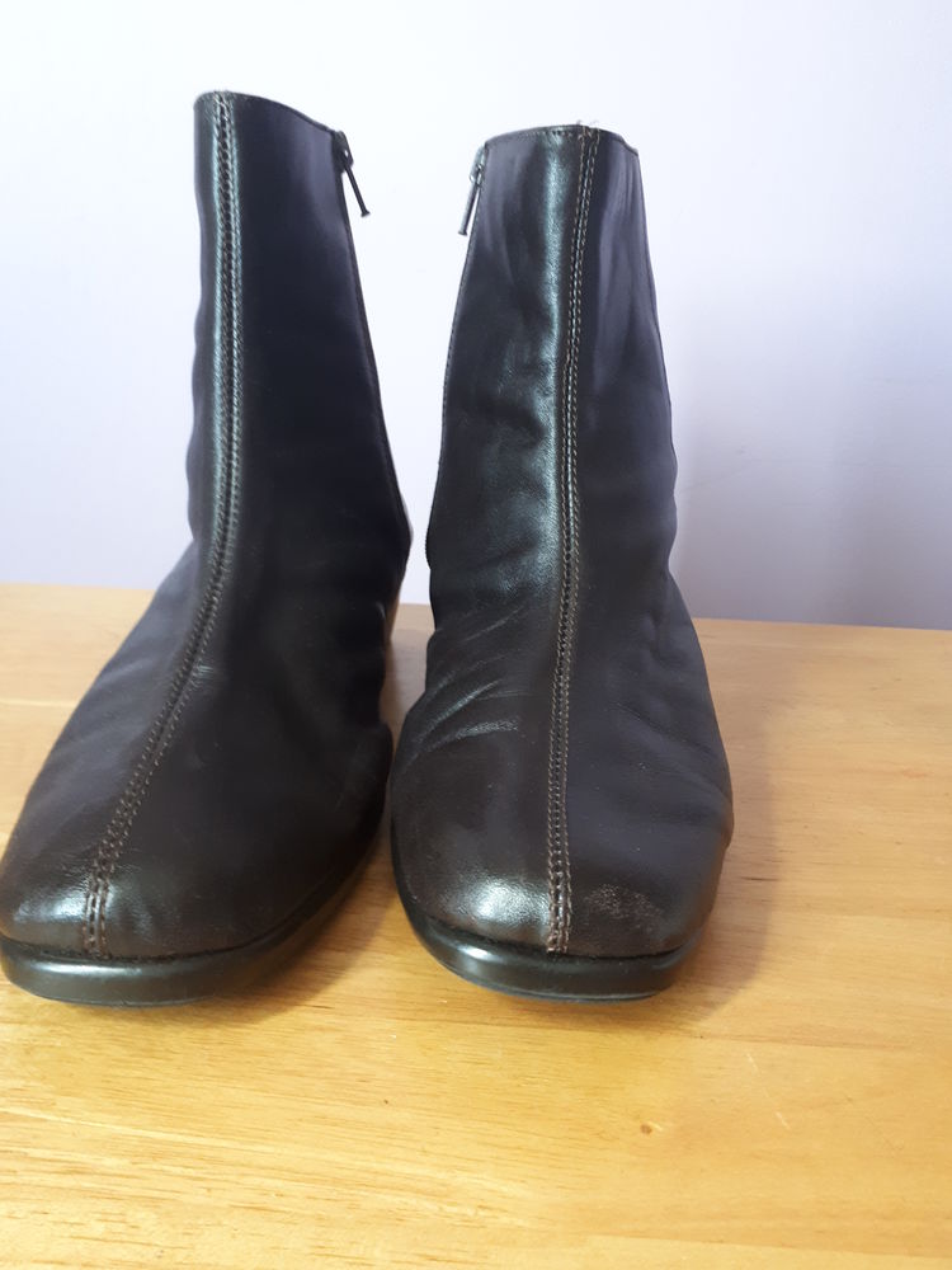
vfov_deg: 65.3
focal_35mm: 27
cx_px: 476
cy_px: 635
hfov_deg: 51.4
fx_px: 990
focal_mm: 3.6
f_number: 1.9
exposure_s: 1/17
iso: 250
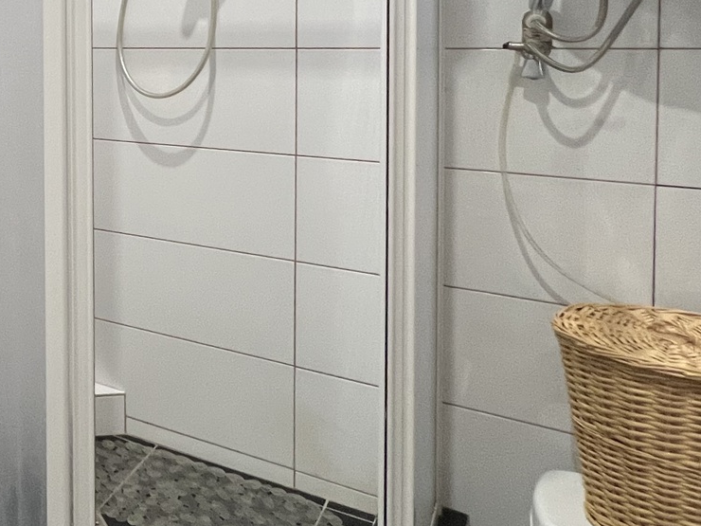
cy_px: 59
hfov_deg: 39.1
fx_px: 729
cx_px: -118
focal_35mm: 36
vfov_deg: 37.2
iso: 250
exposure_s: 1/50
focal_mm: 1.57
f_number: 1.8
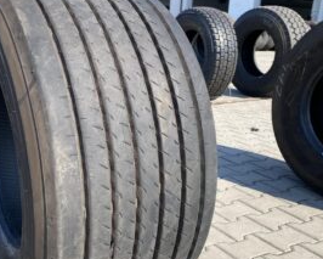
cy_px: 161
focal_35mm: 41
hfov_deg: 44.1
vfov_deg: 36.3
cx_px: 108
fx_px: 392
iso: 32
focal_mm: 4.25
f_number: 1.8
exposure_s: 1/1245
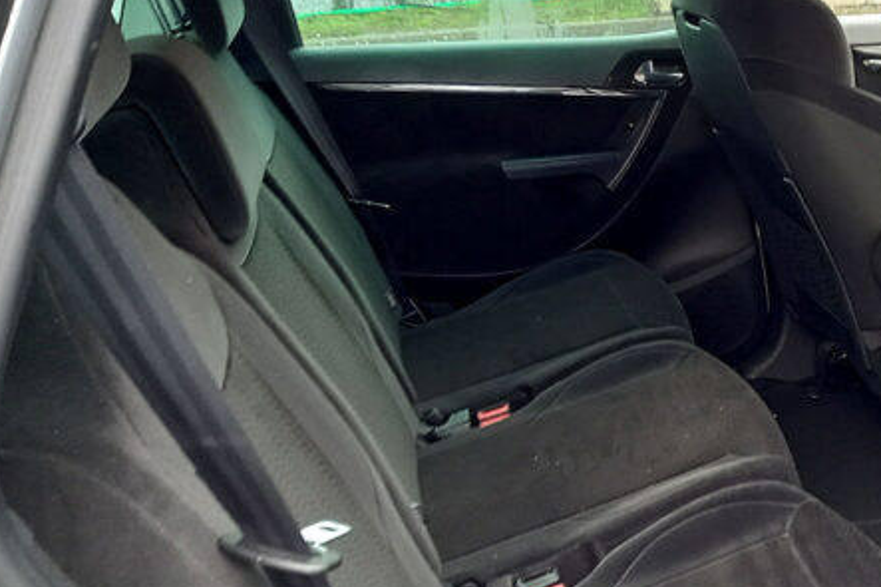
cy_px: 304
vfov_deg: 28.6
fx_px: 1150
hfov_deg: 39.8
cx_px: 736
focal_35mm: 47
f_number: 2
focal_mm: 4.6
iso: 400
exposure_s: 1/25
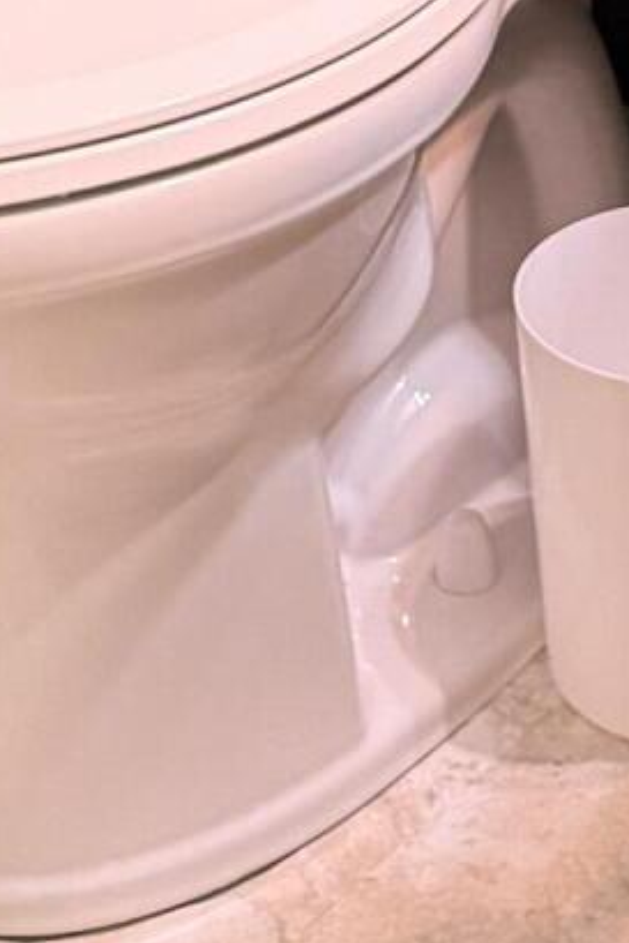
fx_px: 3194
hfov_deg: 11.2
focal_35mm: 122
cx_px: 594
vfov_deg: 14.0
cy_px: -982
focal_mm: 6.76
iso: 400
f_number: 1.78
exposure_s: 1/60
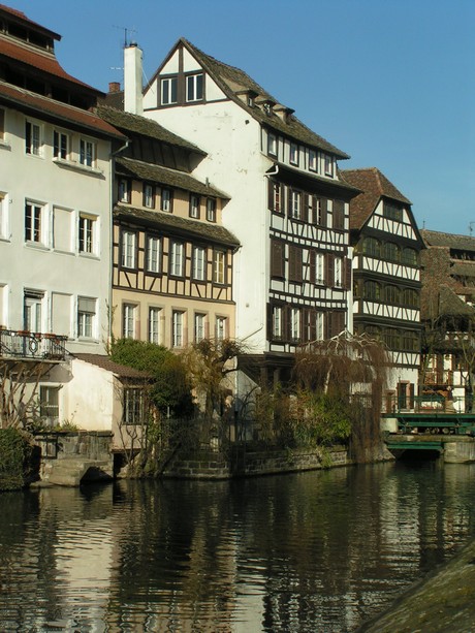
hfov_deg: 22.6
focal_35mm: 65
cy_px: 316
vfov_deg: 29.8
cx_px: 238
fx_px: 1189
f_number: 6.3
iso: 50
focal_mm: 10
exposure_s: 1/400
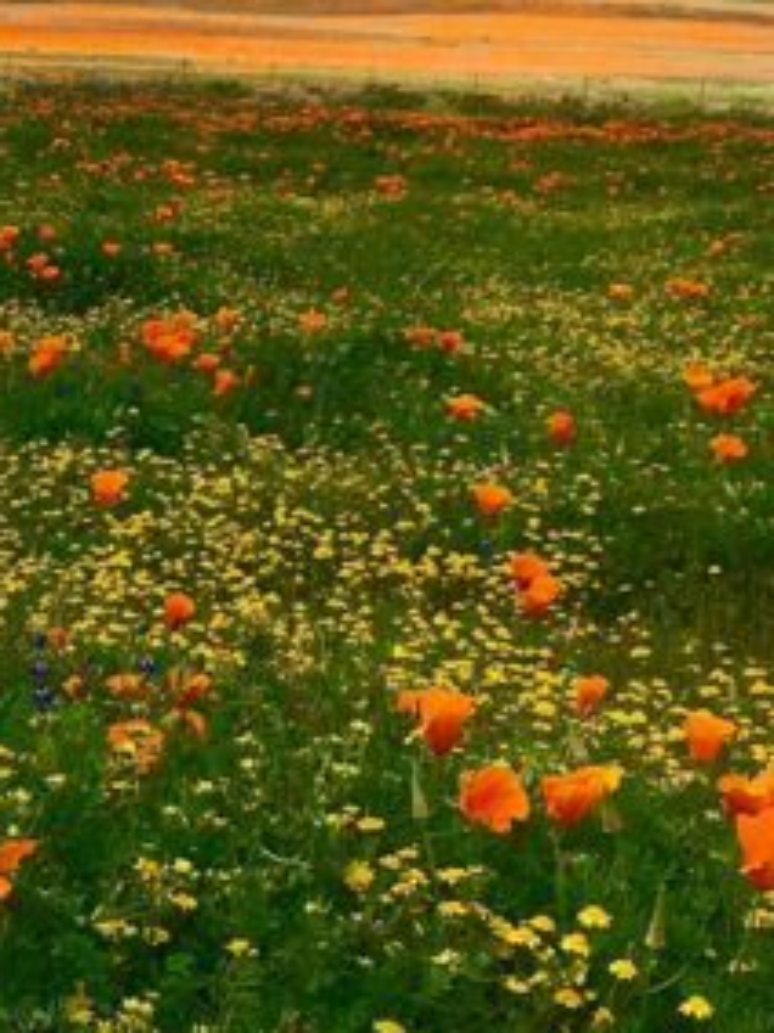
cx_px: -387
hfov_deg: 13.3
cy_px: 569
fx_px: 3133
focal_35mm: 105
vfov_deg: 18.7
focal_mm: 4.15
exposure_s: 1/2024
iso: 25
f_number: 2.2
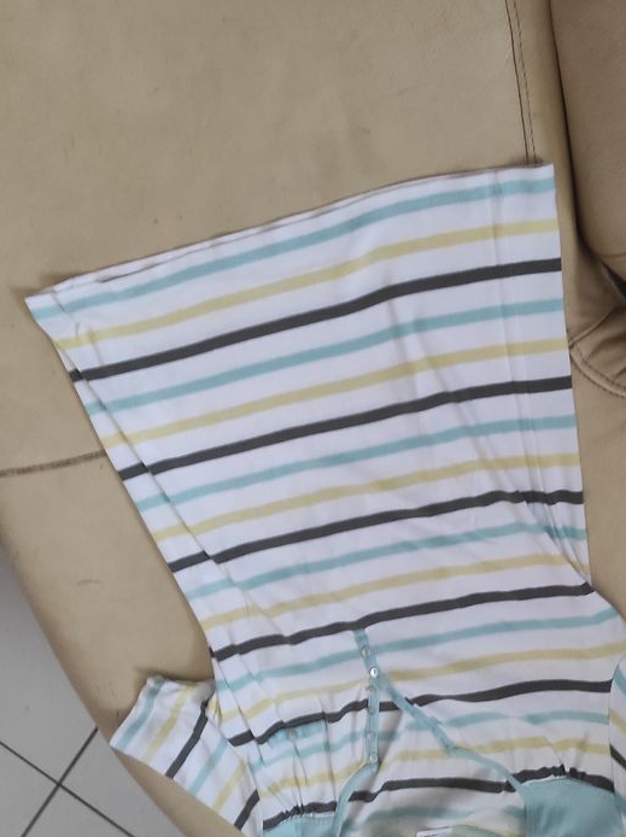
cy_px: 472
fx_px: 870
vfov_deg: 51.3
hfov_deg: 39.4
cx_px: 386
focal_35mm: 36
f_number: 1.89
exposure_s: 1/25
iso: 1480
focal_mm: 5.43
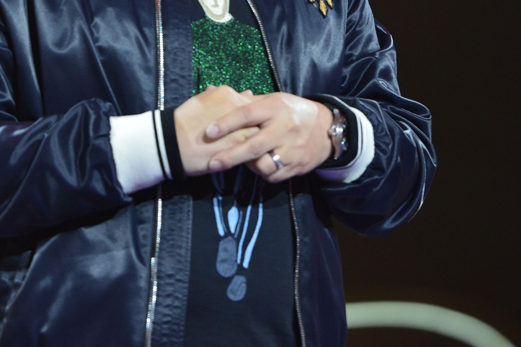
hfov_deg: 4.8
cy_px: -42
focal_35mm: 433
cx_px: -7
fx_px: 6266
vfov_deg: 3.2
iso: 1600
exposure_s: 1/160
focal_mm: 175
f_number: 3.2
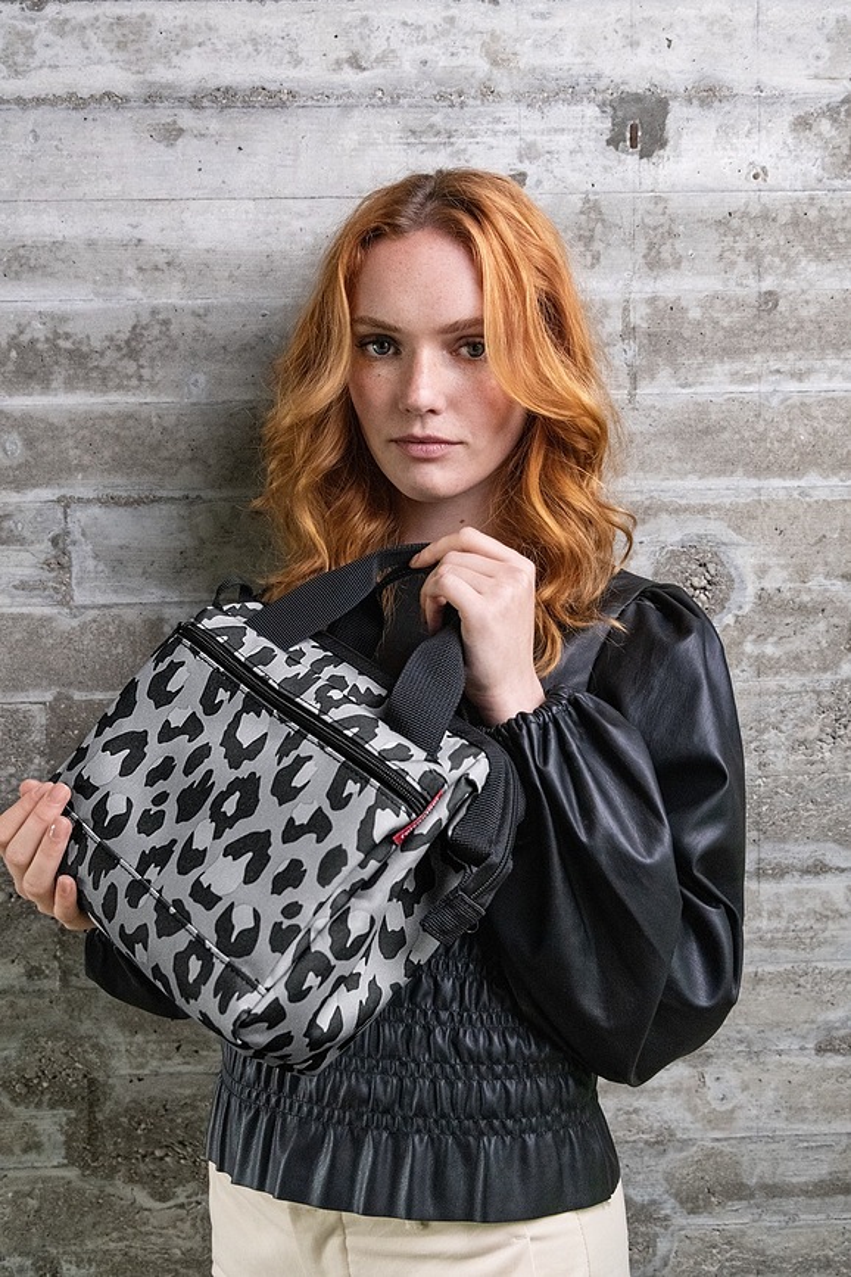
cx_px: 426
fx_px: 1241
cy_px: 638
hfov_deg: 37.9
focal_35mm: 35
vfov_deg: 54.4
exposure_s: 1/200
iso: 5000
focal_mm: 35
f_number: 5.6
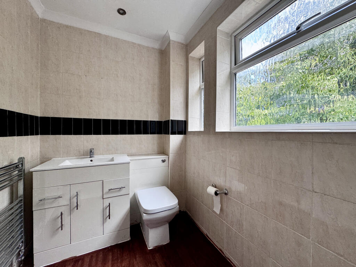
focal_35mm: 14
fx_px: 144
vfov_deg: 85.7
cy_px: 134
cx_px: 178
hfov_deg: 102.1
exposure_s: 1/99
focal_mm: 2.22
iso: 64
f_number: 2.2
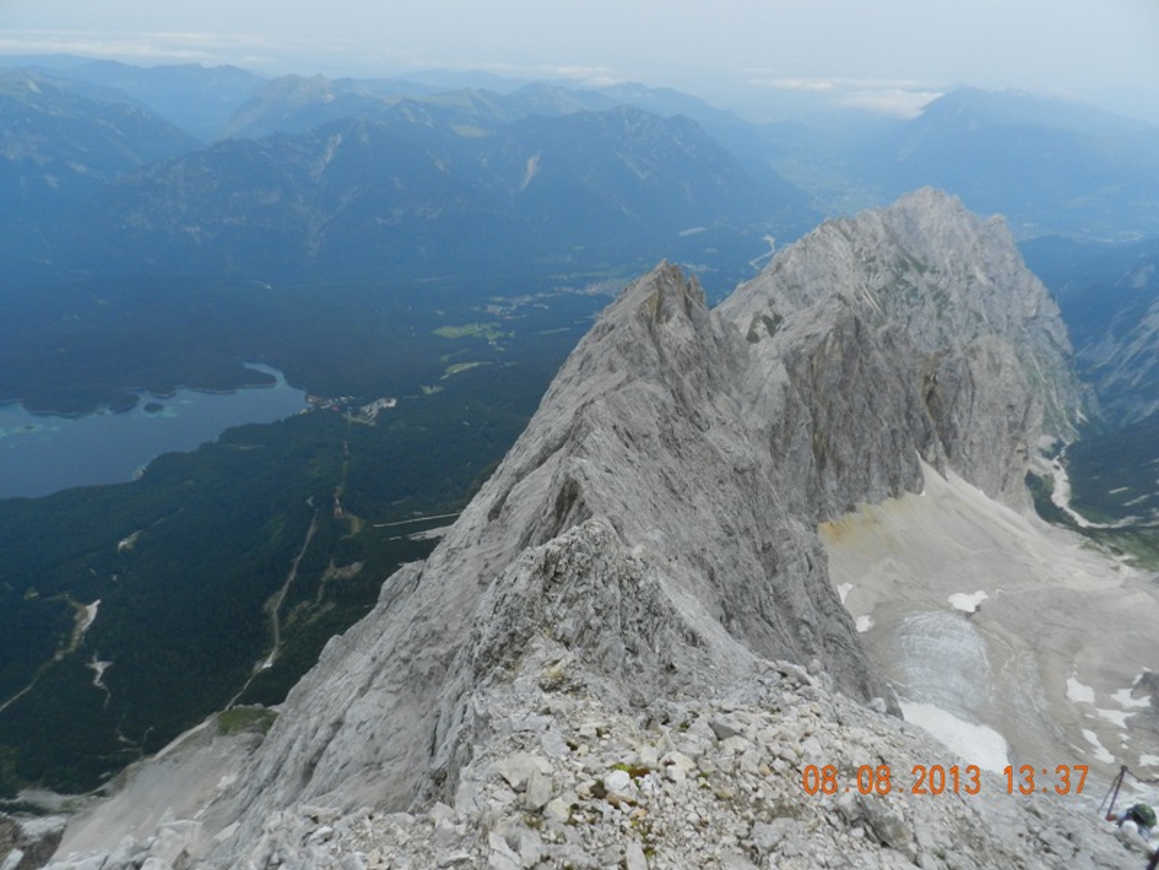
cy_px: 435
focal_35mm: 23
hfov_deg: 73.9
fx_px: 770
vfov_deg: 58.9
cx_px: 580
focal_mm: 4
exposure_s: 1/800
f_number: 4.5
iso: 160
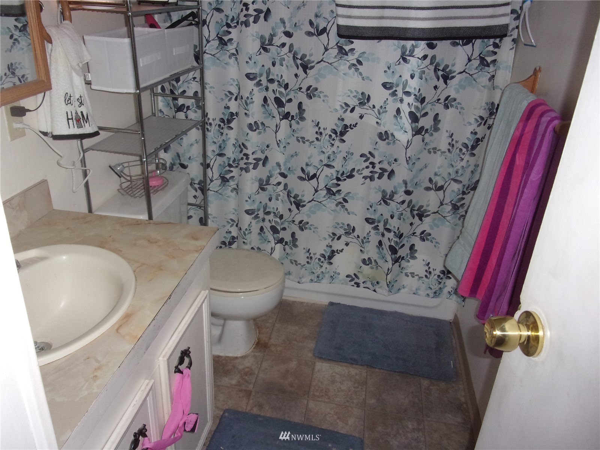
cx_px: 300
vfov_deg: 49.7
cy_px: 225
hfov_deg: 63.4
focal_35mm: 28
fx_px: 485
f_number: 3.9
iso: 200
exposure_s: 1/34
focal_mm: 5.1
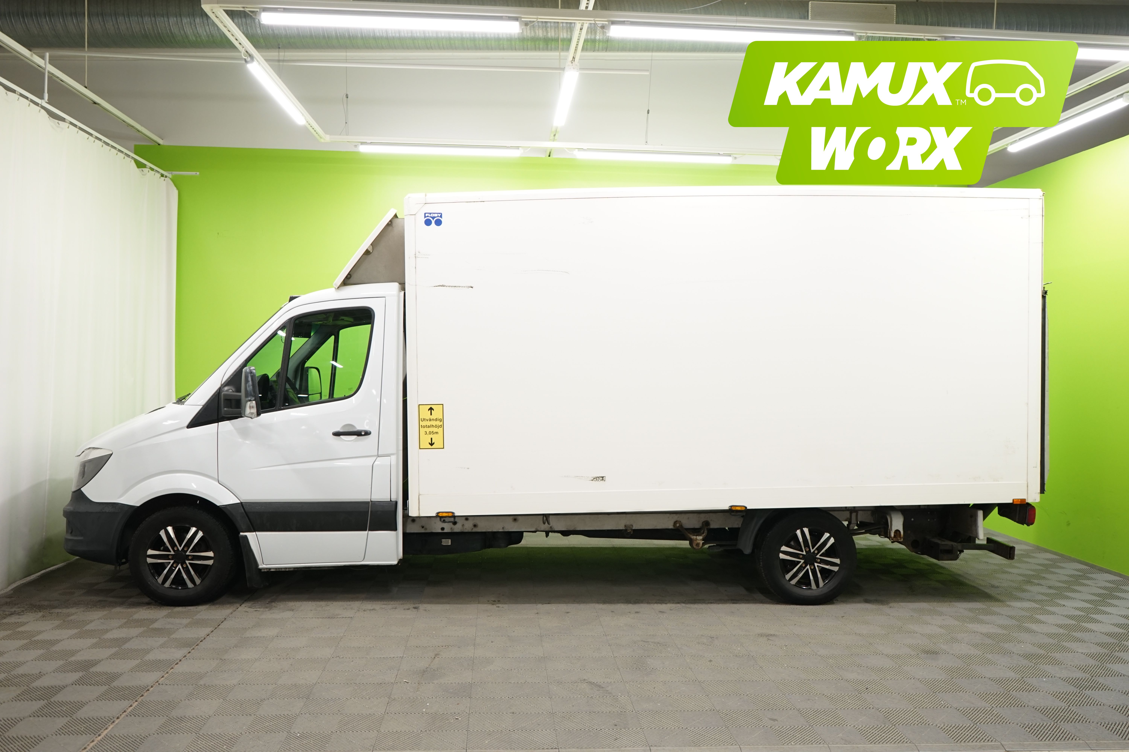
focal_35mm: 28
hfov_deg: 65.5
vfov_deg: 46.4
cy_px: 376
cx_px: 564
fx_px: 878
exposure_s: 1/30
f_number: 5.6
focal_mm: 28
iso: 800
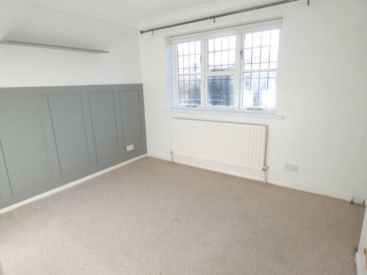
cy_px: 138
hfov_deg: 81.8
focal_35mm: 20
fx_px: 212
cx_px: 184
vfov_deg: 66.0
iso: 80
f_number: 2.8
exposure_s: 1/100
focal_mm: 3.6
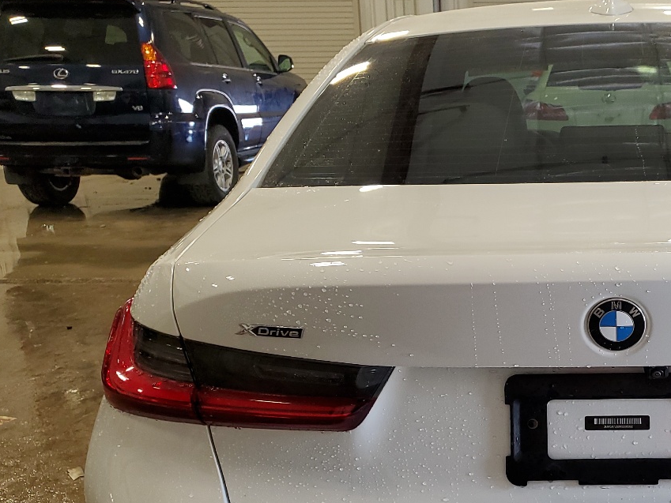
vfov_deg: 29.1
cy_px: 388
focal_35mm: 49
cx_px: 610
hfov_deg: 36.4
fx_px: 950
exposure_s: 1/120
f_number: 1.5
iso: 67
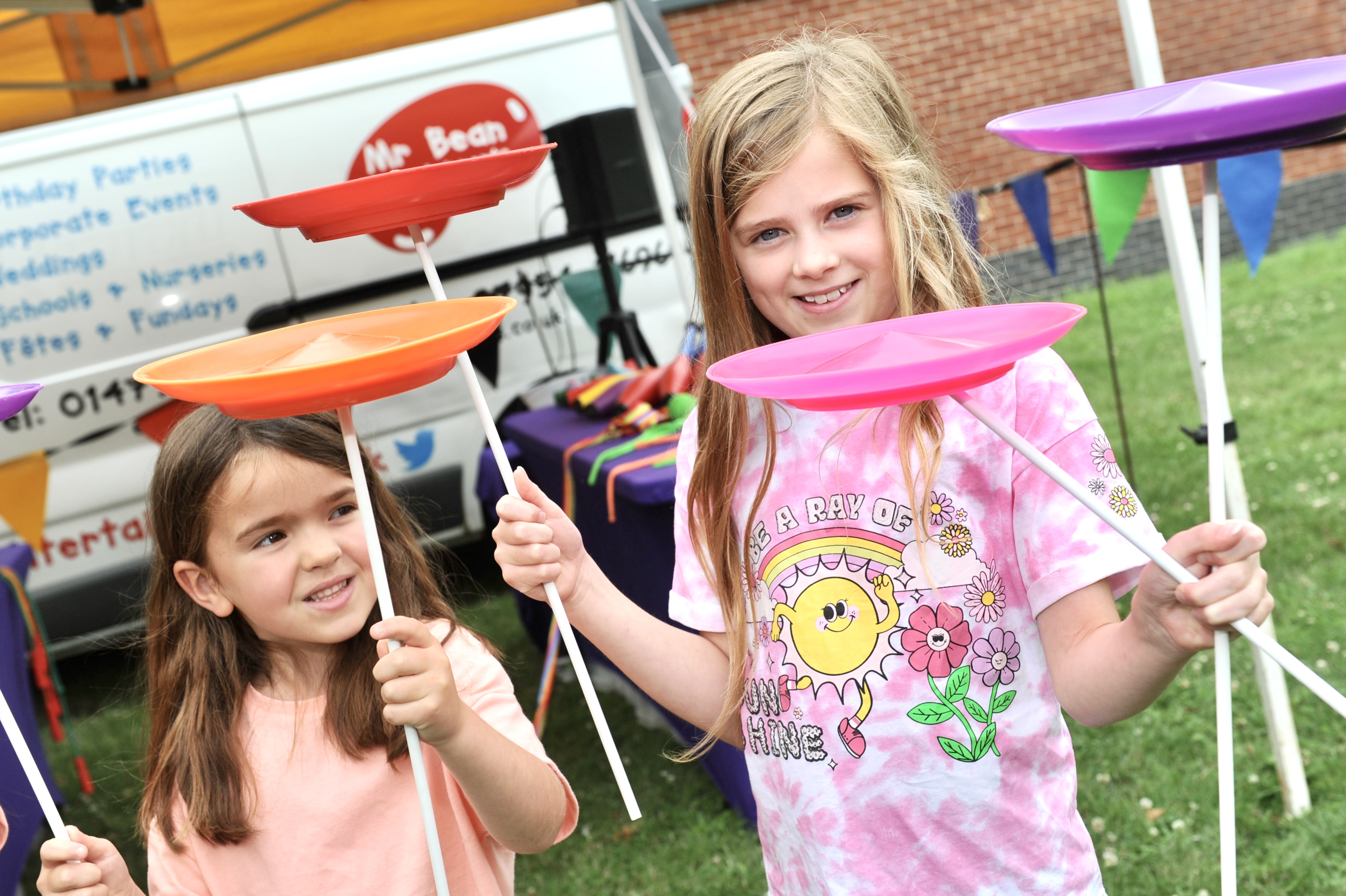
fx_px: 1569
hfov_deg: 46.4
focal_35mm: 42
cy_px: 448
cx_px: 673
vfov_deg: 31.9
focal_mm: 42
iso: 320
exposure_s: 1/500
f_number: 5
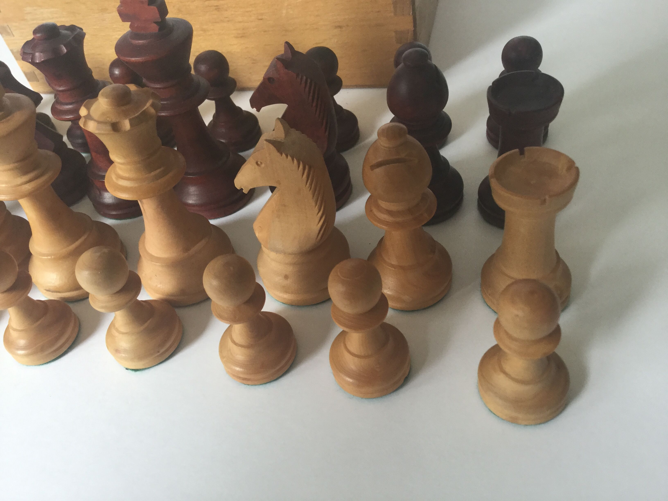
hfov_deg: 58.4
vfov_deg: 45.4
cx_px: 334
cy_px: 250
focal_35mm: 31
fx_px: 598
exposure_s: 1/33
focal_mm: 3.3
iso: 64
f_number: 2.4
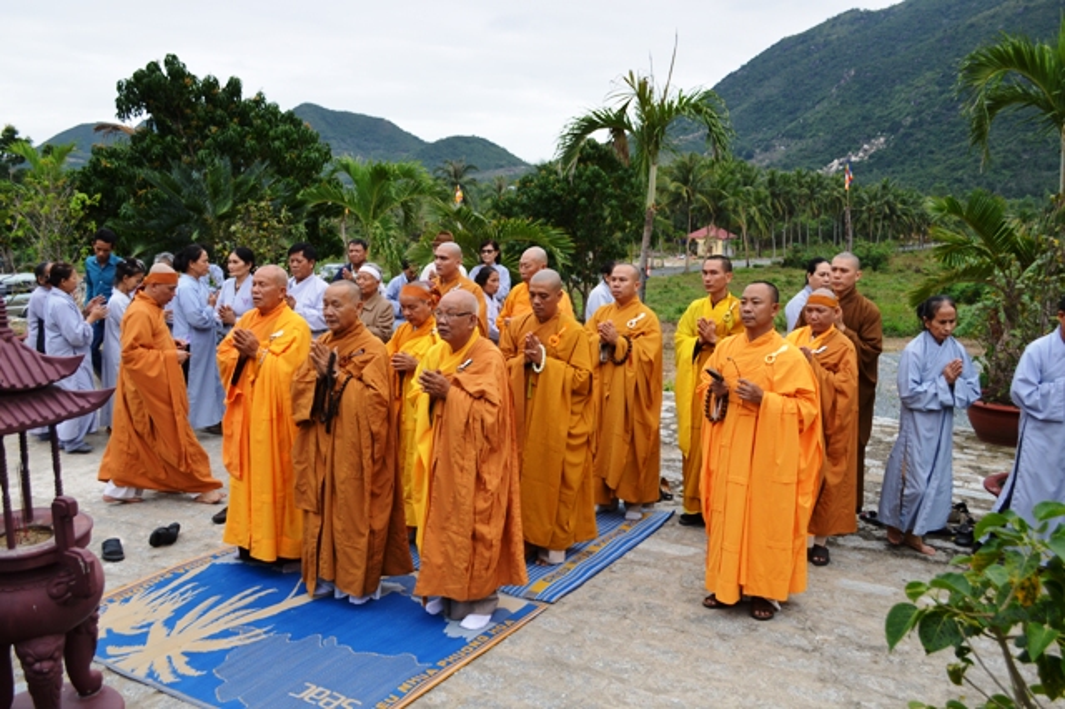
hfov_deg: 57.2
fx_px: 976
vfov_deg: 39.9
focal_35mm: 33
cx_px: 532
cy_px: 354
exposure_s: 1/125
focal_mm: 22
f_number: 5.6
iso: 100
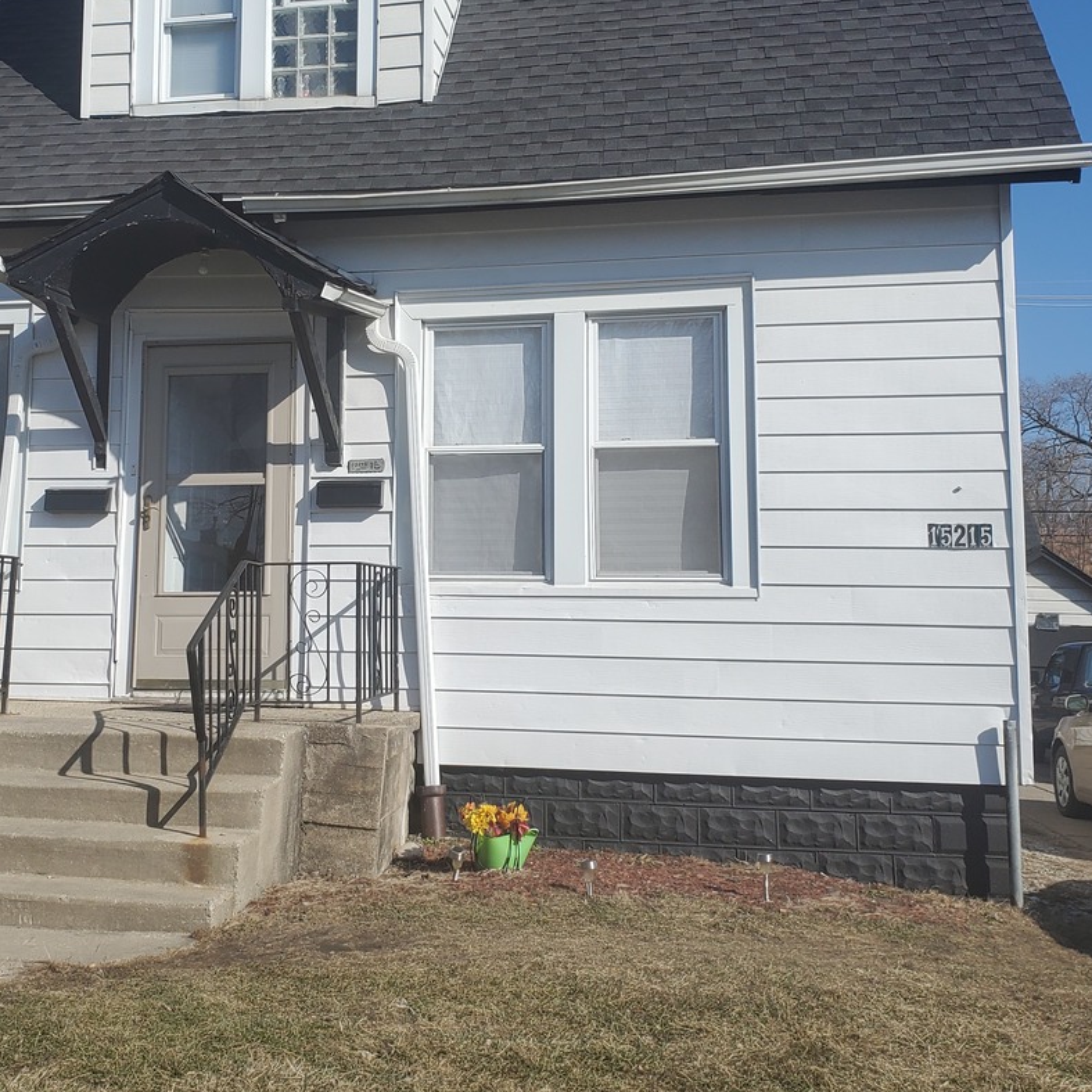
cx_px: 376
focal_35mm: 42
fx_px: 1499
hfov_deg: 39.6
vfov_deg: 39.8
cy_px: 430
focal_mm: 4.3
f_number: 2.4
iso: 50
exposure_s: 1/2151
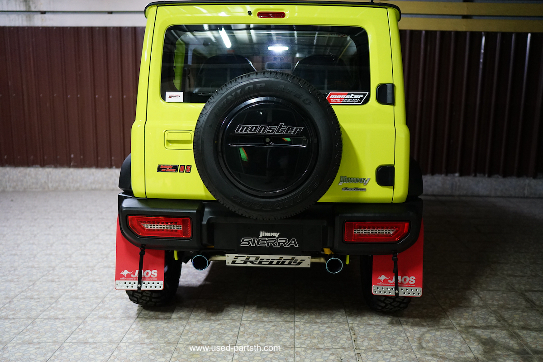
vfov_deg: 37.9
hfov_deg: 54.4
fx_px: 528
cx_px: 272
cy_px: 181
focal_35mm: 35
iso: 3200
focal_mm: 35
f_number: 2
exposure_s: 1/60
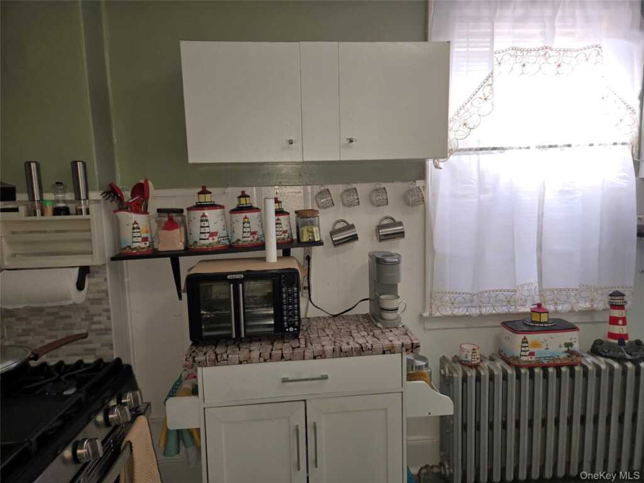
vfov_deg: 58.9
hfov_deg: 73.9
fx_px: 428
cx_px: 322
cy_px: 242
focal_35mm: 23
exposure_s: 1/60
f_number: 1.8
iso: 80
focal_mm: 5.4
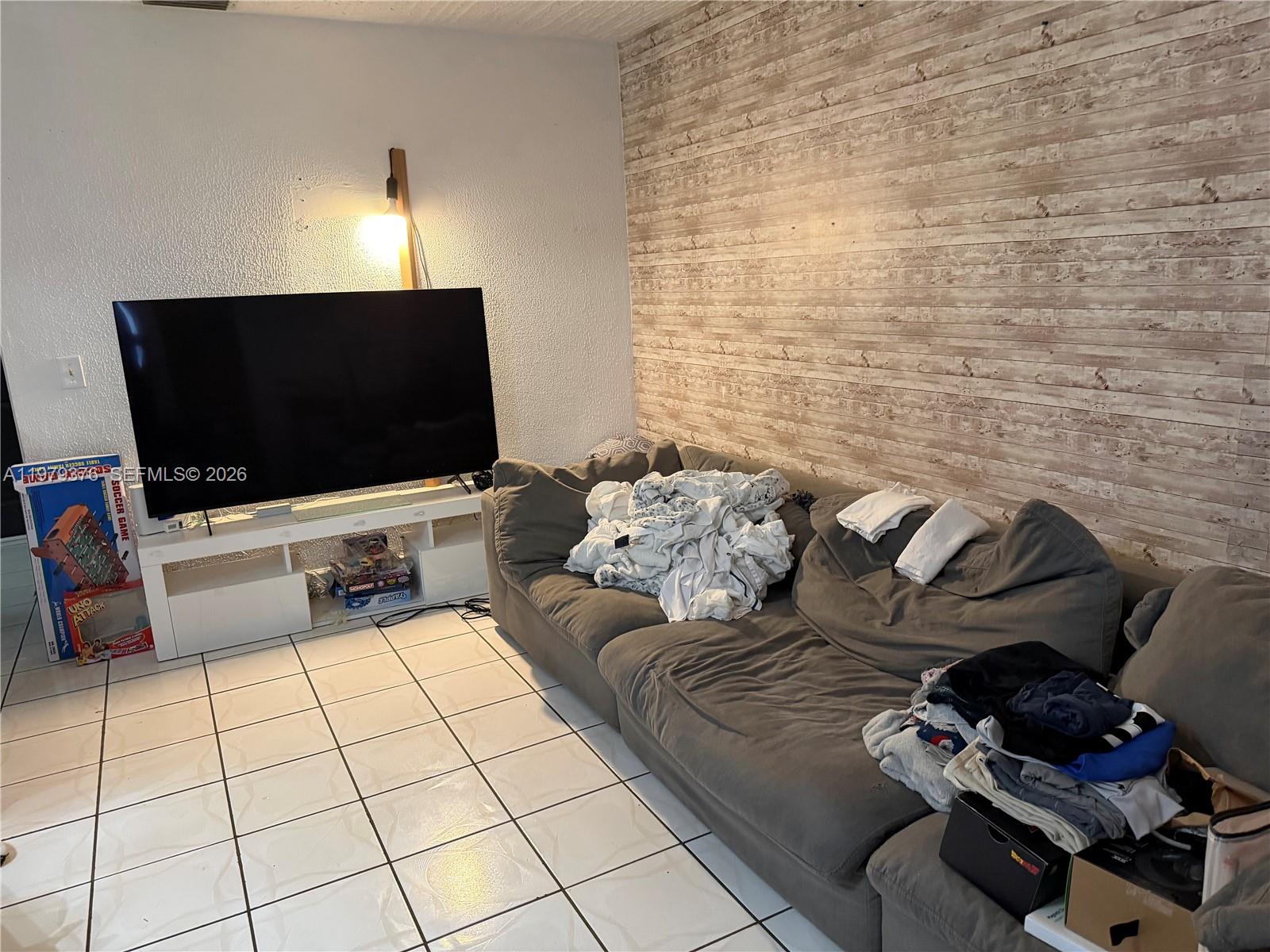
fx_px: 881
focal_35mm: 24
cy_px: 476
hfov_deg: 71.6
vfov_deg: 56.8
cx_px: 635
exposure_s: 1/60
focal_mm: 6.76
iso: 500
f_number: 1.78
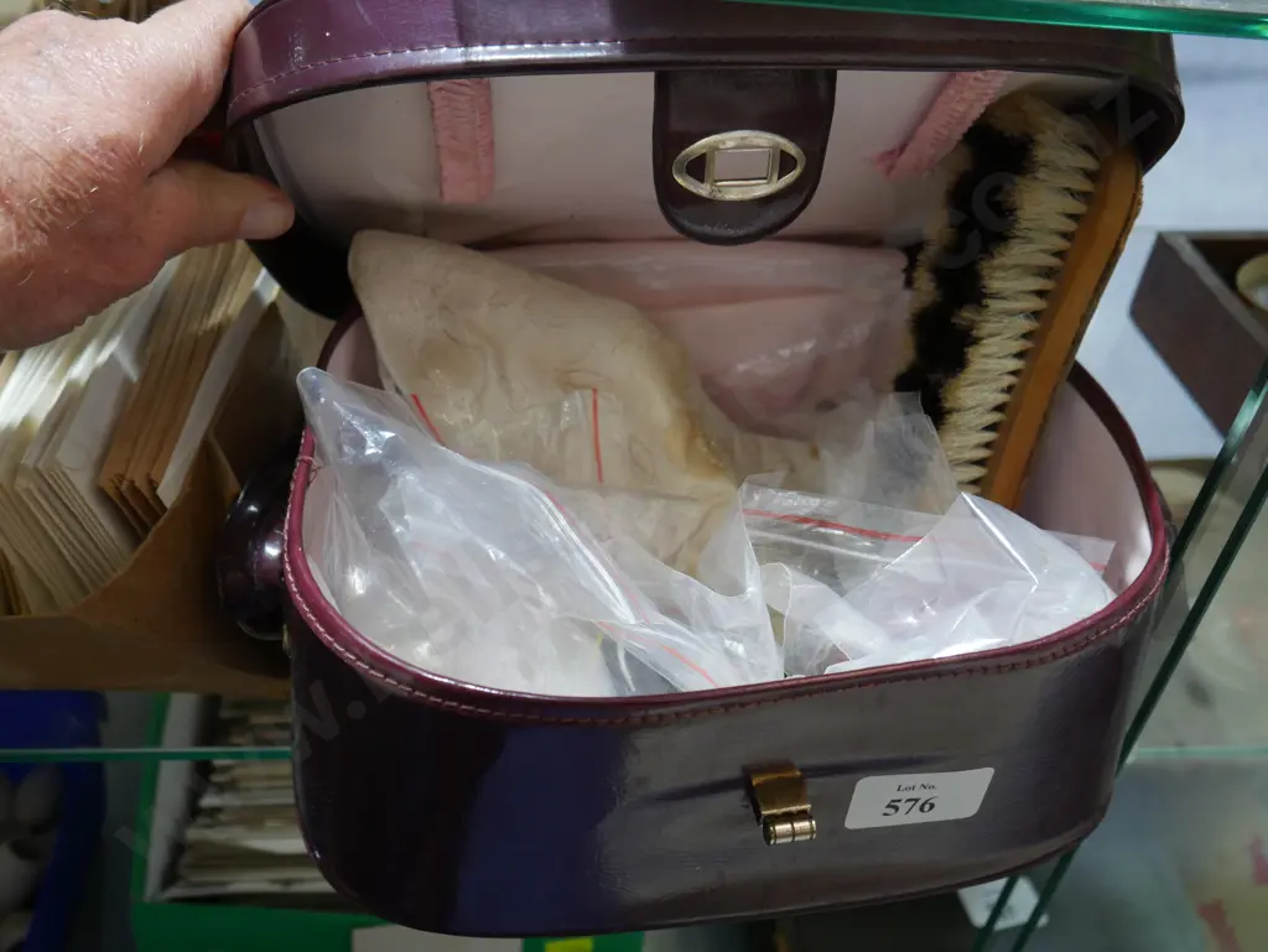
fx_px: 1319
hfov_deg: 51.3
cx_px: 634
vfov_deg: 39.7
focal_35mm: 36
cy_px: 476
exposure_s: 1/60
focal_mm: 18
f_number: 4
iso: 800
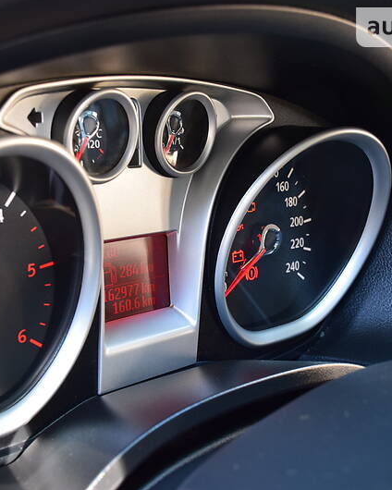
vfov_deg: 36.7
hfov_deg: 29.5
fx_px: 740
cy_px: 244
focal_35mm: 51
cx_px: 133
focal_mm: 24
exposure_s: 1/15
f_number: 6.3
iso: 900
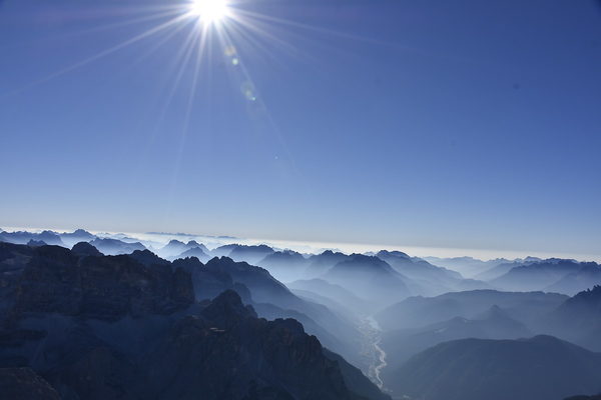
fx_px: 451
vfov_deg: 47.9
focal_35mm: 27
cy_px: 200
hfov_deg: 67.4
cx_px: 300
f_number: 9
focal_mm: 18
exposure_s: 1/500
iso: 100
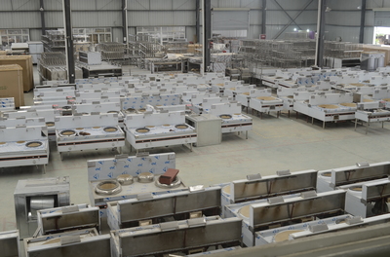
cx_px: 195
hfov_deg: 43.7
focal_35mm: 45
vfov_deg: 29.7
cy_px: 128
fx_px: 486
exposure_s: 1/6
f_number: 8
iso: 100
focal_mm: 30
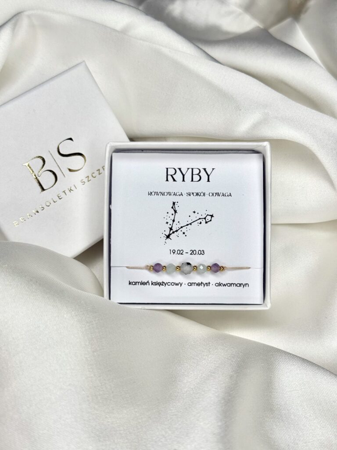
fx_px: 623
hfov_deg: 30.3
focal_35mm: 48
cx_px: 168
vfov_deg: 39.7
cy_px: 225
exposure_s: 1/1133
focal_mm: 6.76
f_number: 1.78
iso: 64
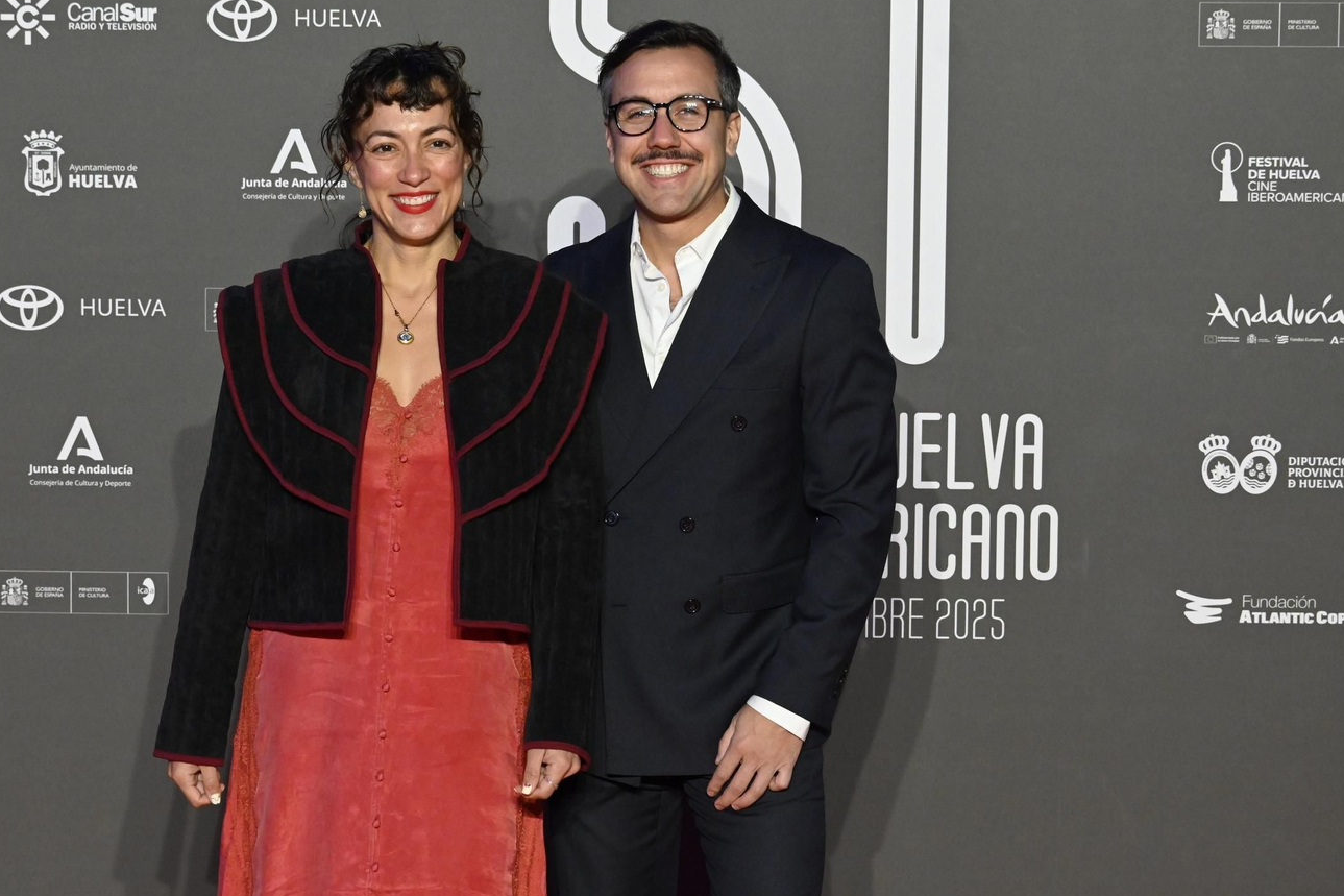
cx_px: 556
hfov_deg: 18.9
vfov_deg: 12.7
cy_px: 457
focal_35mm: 108
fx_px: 4031
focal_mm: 58
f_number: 6.3
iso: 4000
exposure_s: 1/320
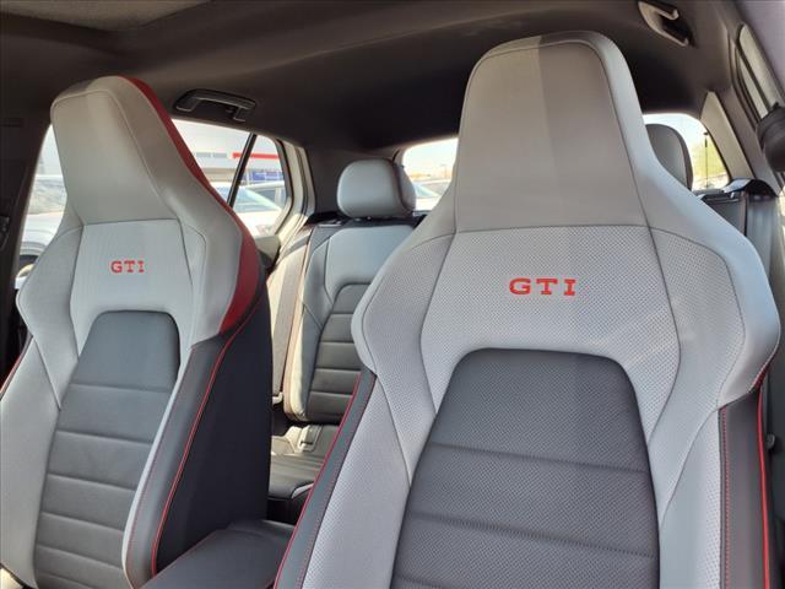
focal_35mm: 27
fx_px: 612
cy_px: 294
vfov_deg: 51.4
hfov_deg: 65.3
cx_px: 392
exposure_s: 1/182
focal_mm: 3.58
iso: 40
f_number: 1.9
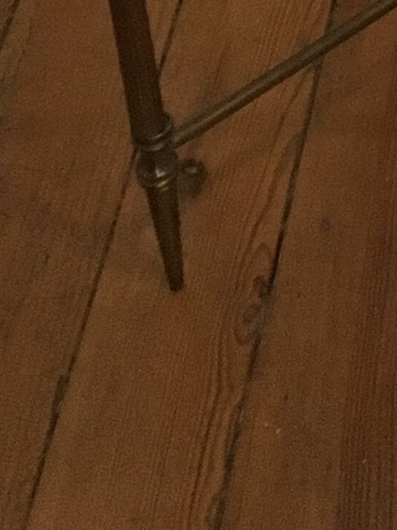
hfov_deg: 8.7
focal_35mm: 160
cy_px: -893
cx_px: 802
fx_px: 2447
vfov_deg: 10.1
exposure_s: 1/20
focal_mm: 4.15
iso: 200
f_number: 2.2
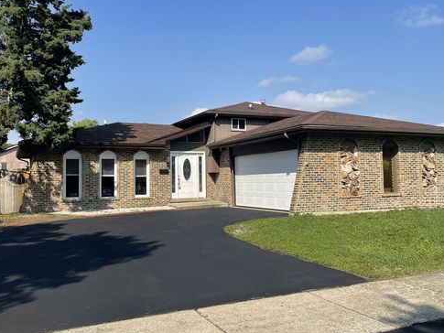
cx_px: 223
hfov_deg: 53.9
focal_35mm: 34
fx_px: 436
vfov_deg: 41.8
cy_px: 163
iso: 32
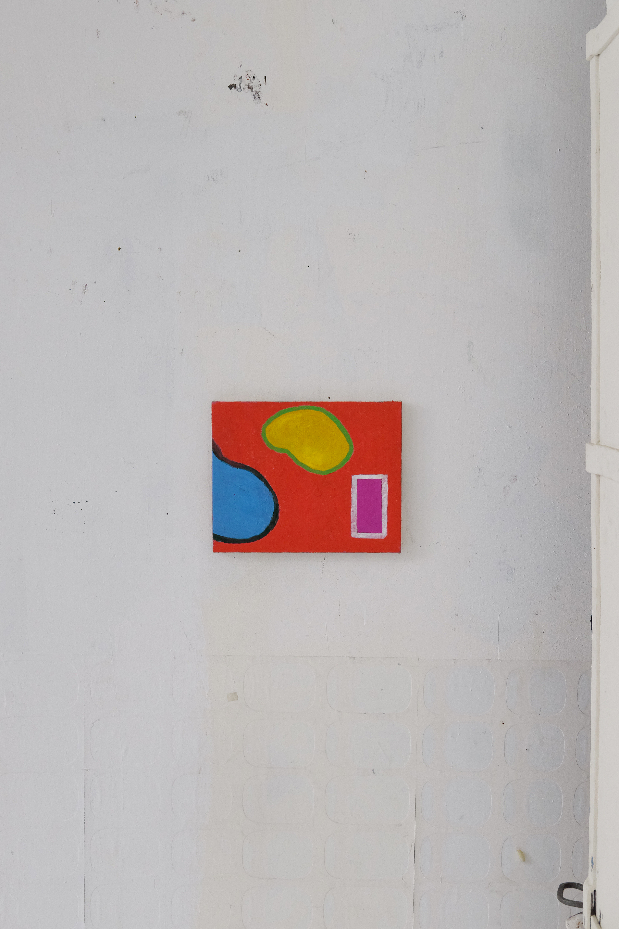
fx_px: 1419
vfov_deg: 36.2
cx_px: 310
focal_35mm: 55
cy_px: 467
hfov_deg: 24.6
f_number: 5.6
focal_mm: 35
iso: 2000
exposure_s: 1/80
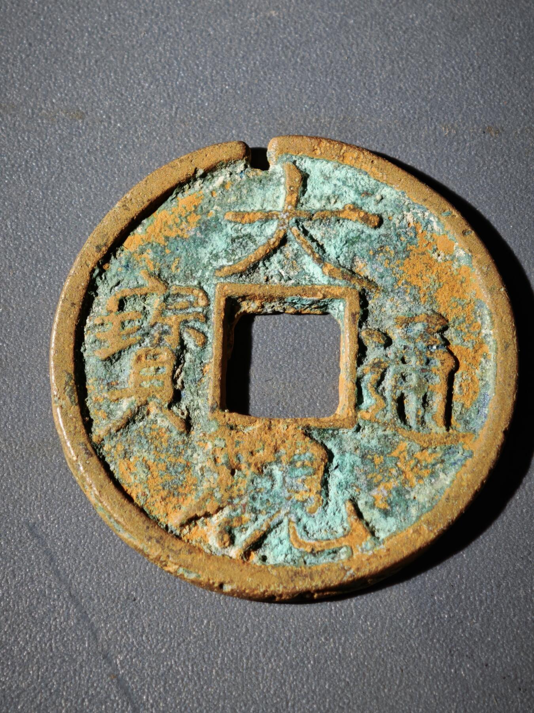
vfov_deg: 17.1
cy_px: 356
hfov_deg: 12.9
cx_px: 267
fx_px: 2365
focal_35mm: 115
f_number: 2
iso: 250
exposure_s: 1/100
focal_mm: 9
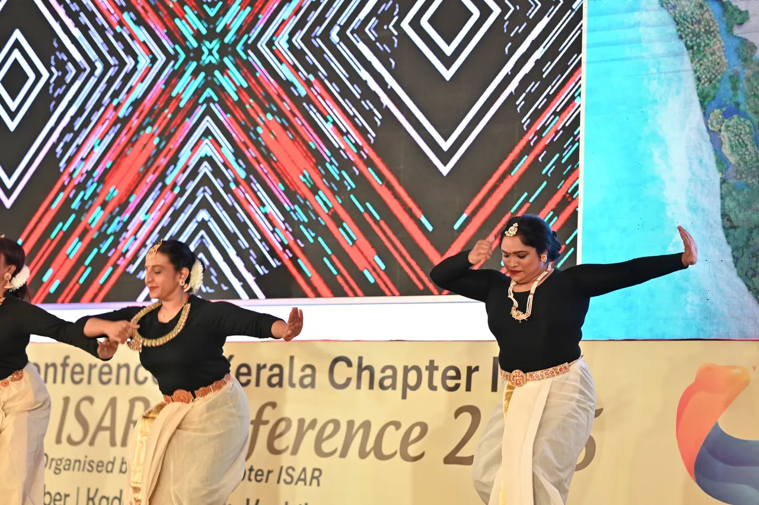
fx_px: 1792
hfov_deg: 23.9
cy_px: 252
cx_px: 380
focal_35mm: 85
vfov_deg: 16.1
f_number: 2.2
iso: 1250
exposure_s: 1/250
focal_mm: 85
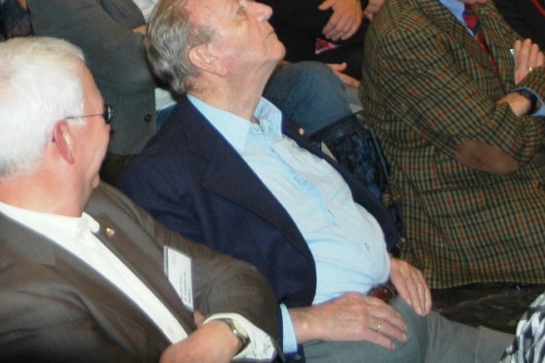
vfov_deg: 12.2
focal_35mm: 108
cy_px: -133
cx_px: 12
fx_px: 1641
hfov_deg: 18.4
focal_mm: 25
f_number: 4
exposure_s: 1/60
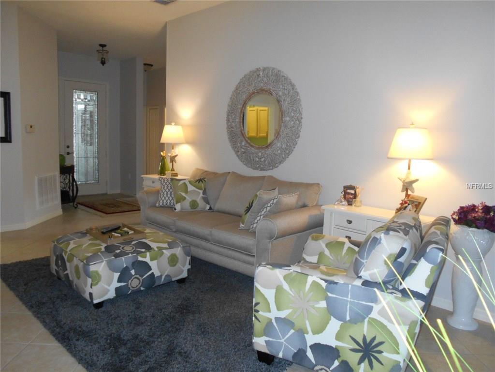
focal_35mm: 26
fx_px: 372
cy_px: 186
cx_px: 248
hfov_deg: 67.3
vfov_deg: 53.1
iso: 280
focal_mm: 4.6
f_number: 3.2
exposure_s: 1/25
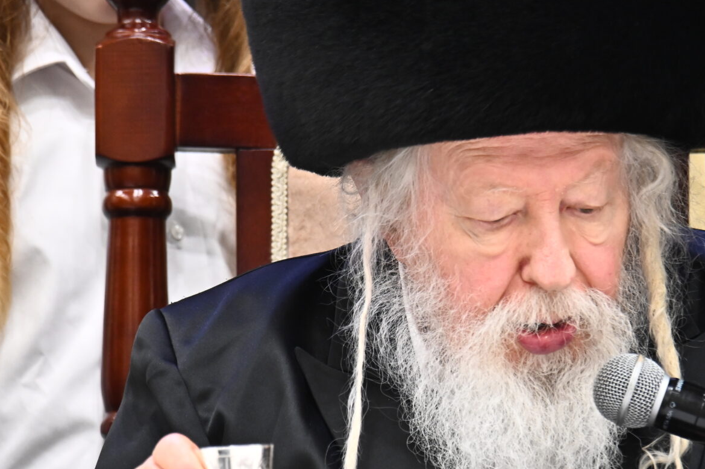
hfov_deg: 2.1
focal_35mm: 963
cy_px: 249
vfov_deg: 1.4
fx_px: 18850
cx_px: 497
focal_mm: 550
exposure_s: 1/125
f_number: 6.3
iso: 2000
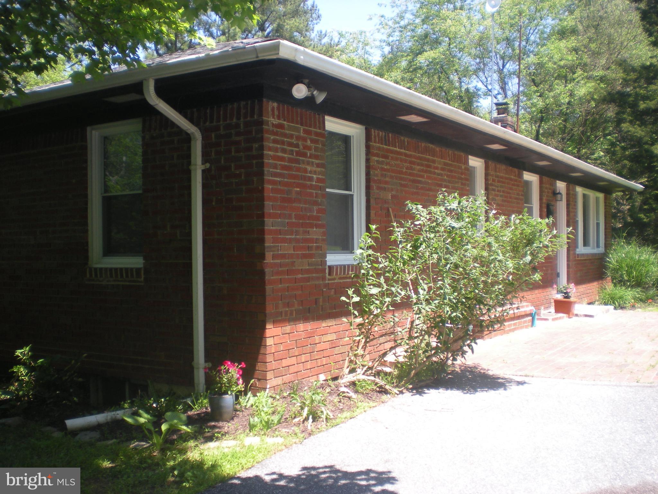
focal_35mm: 38
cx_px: 329
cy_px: 247
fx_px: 722
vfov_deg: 37.7
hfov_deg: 49.0
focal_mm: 6.3
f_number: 3.1
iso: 64
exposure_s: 1/202
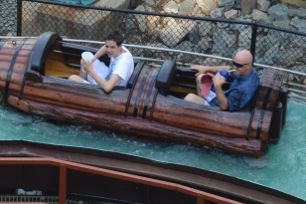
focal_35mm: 214
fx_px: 1820
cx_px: -6
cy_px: 136
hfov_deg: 9.5
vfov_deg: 6.4
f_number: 5.6
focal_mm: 55
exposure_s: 1/125
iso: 320
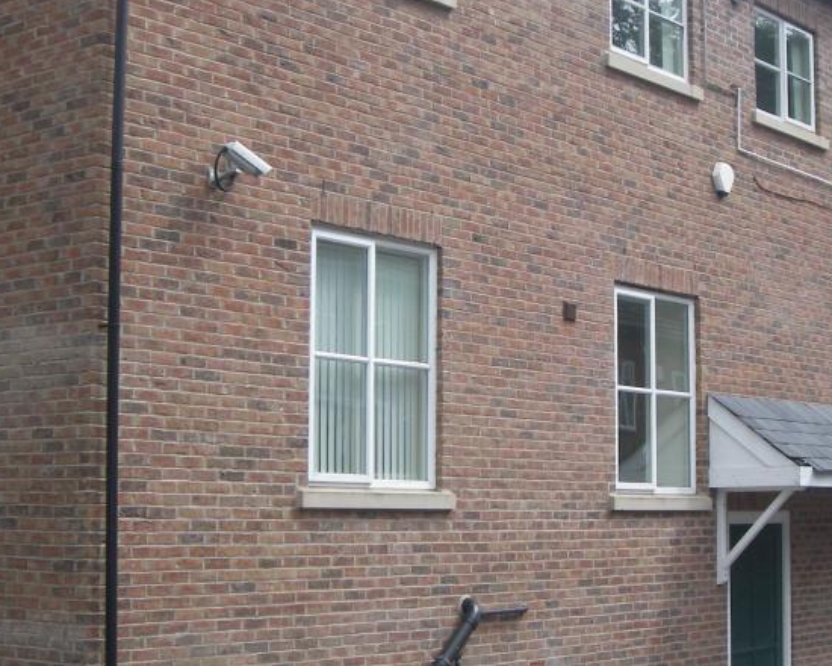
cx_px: 539
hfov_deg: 27.4
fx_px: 1699
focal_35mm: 69
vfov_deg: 22.1
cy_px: 269
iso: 64
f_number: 2.7
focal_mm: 6.2
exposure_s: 1/640
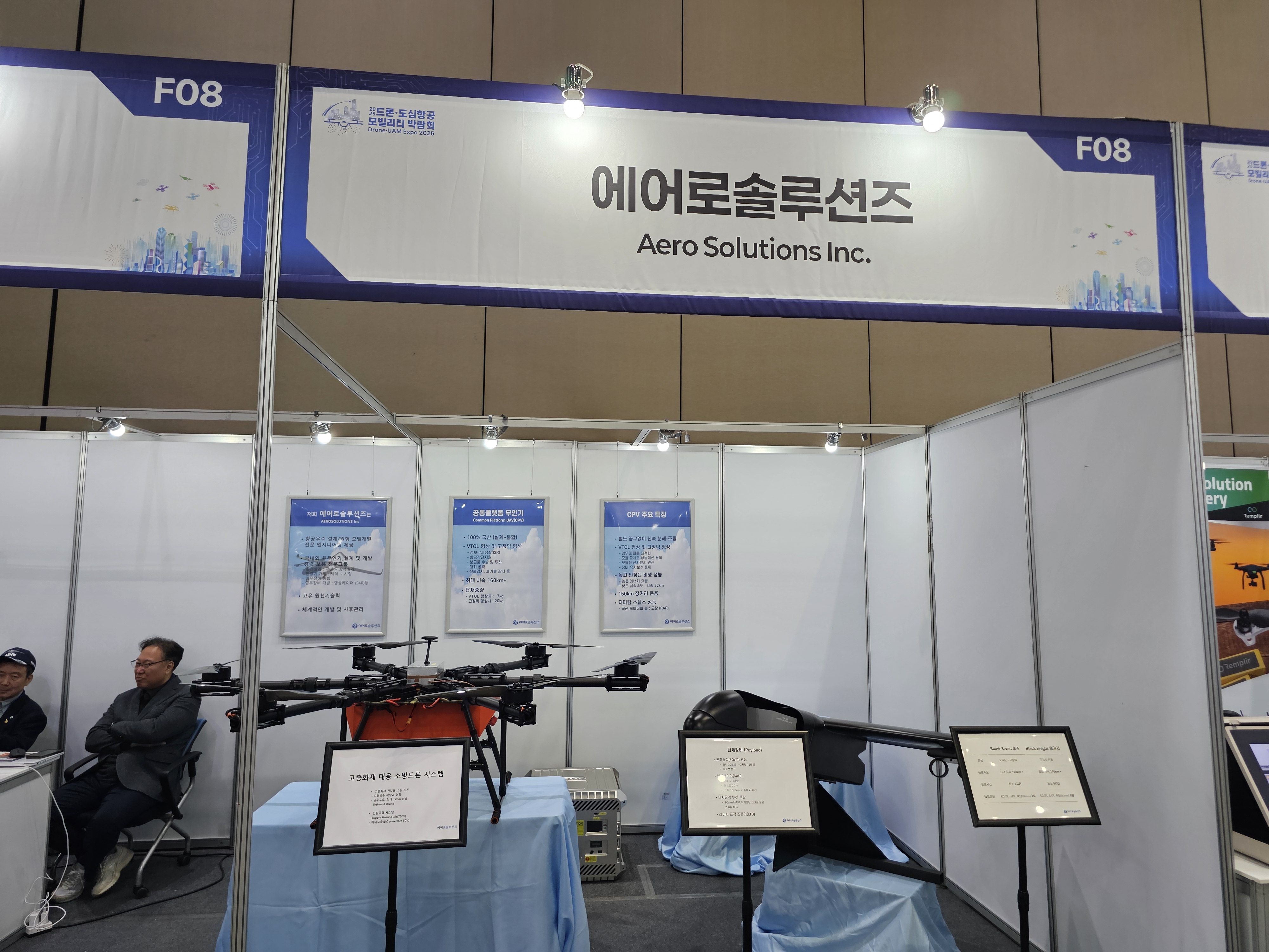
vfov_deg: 58.9
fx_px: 843
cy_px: 476
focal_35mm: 23
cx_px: 634
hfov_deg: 73.9
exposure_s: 1/120
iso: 200
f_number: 1.7
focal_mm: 6.3
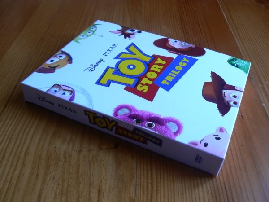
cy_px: 101
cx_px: 134
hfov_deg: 51.4
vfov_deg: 39.7
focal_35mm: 36
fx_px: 280
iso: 125
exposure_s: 1/30
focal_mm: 6
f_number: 2.8
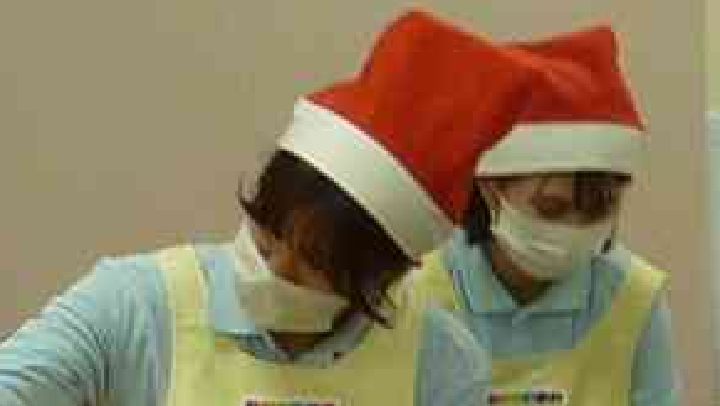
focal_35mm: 187
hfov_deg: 11.1
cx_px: -319
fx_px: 3572
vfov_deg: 6.4
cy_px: 701
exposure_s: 1/50
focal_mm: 4.1
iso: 80
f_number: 3.3
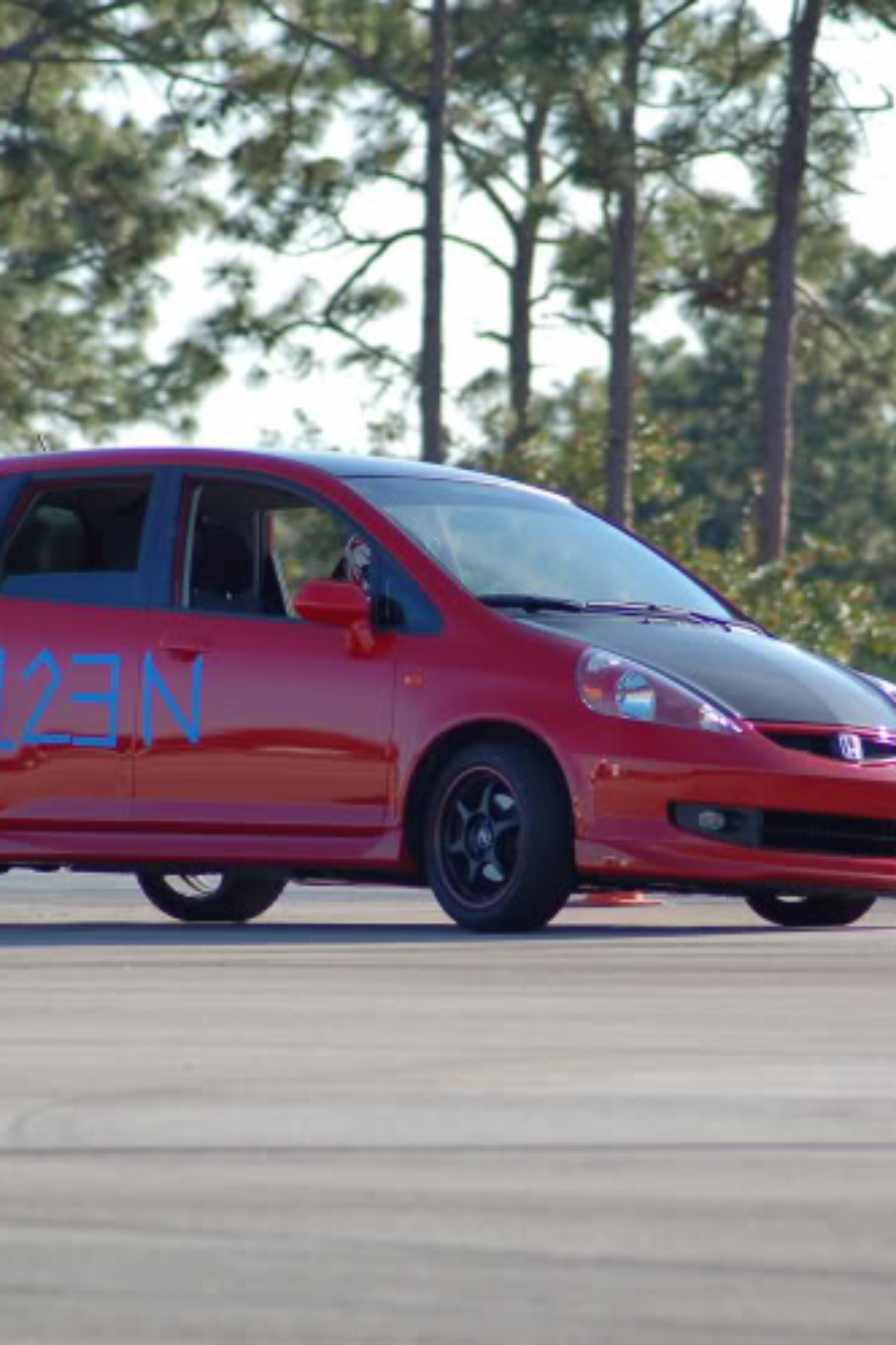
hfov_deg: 3.0
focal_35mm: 453
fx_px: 16911
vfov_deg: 4.6
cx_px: 526
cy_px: 672
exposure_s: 1/1000
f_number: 5
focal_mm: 200
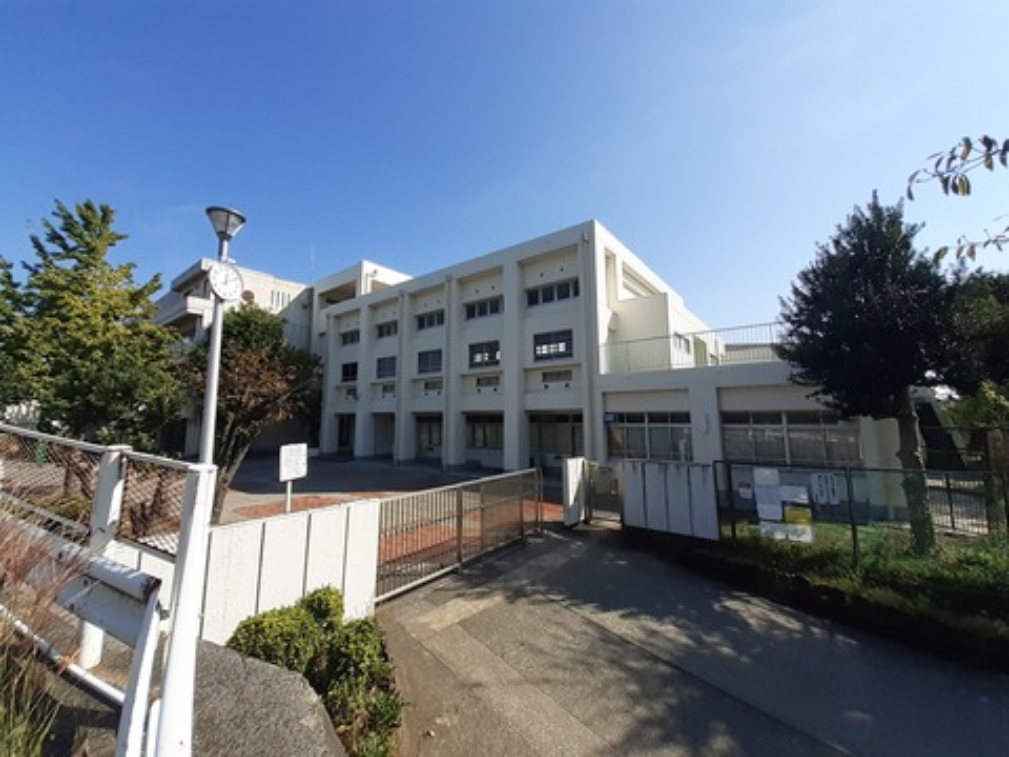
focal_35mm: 13
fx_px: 379
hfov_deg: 106.2
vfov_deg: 89.9
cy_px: 378
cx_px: 504
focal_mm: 1.13
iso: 100
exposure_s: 1/1481
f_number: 2.2
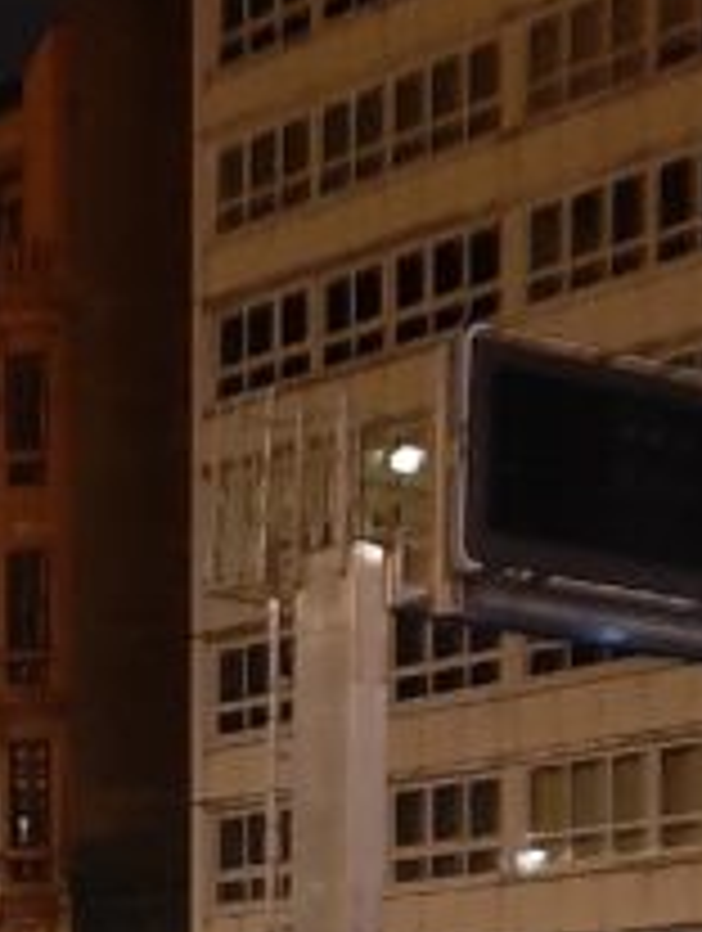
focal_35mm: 122
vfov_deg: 15.7
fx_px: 3289
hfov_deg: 12.1
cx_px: 9
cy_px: 1020
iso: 250
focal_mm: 3.93
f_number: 1.7
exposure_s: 1/25
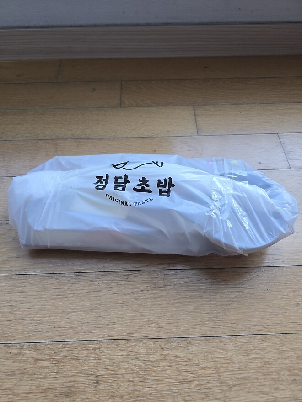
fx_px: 268
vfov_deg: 73.9
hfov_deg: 58.9
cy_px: 201
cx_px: 151
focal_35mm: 23
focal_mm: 6.3
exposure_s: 1/180
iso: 80
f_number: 1.7
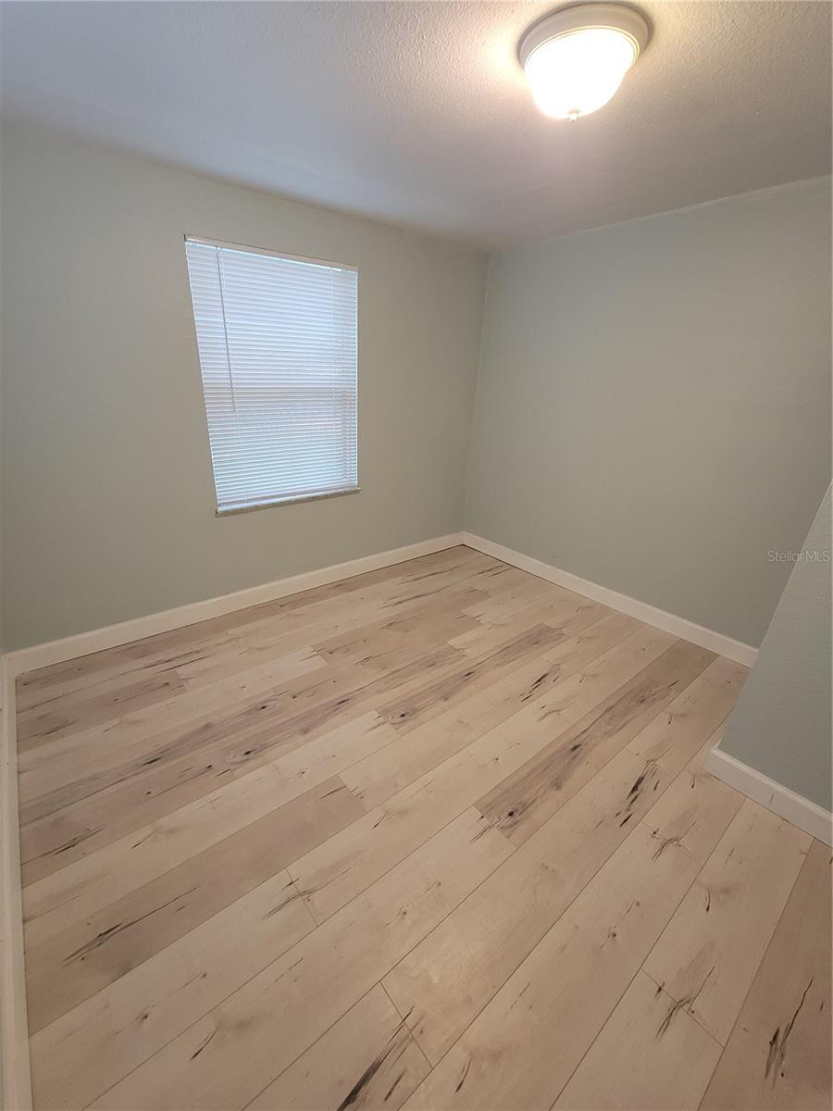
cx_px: 416
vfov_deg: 106.2
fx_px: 417
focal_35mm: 13
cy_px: 556
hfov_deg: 89.9
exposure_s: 1/40
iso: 400
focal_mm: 2.2
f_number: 2.2
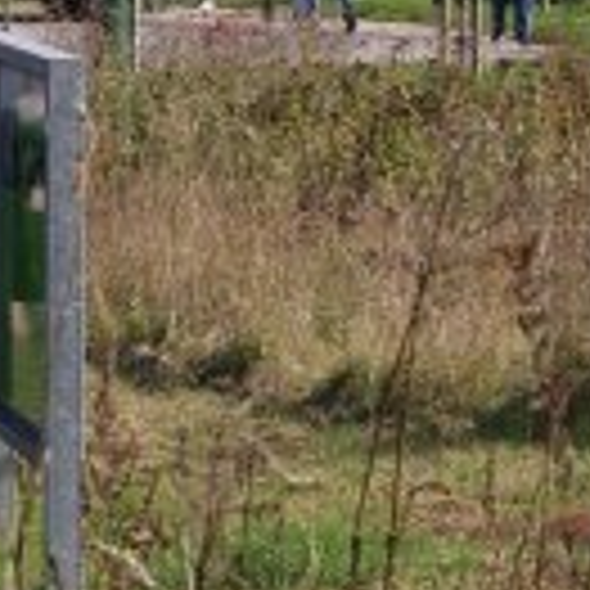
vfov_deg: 5.1
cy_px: 95
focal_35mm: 343
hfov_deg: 5.1
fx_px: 6616
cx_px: -360
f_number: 10
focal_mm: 55
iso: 100
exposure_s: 1/125
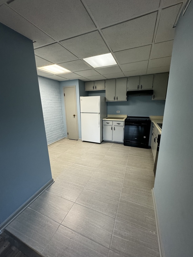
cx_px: 96
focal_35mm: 14
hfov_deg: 85.7
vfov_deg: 102.1
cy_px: 128
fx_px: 104
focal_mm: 2.22
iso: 320
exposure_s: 1/120
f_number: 2.2
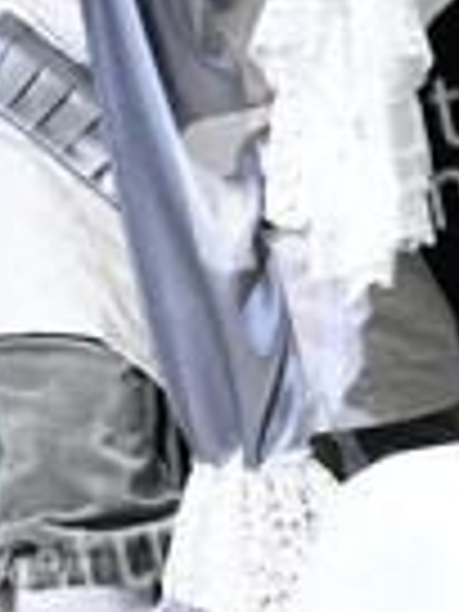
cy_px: 392
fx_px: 11492
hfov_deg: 2.3
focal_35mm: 650
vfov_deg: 3.1
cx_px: 540
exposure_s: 1/200
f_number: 5.6
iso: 1250
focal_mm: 230
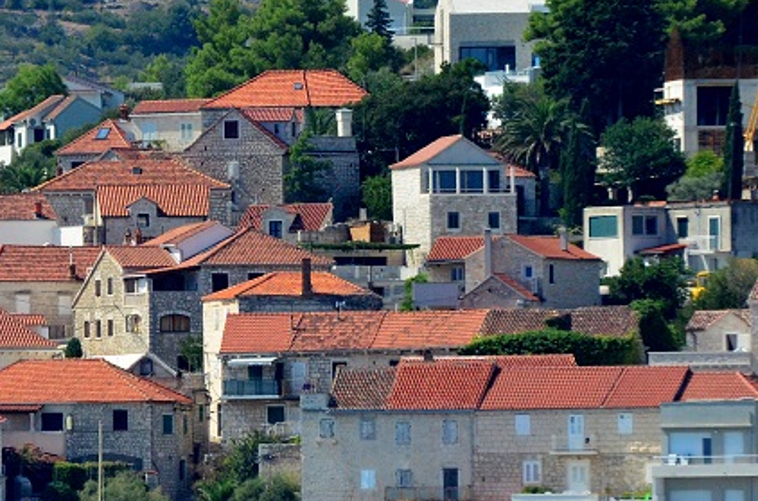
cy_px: 185
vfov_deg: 2.0
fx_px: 14557
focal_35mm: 693
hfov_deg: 3.0
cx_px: 199
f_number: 5.3
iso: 1250
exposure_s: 1/8000
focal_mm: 195
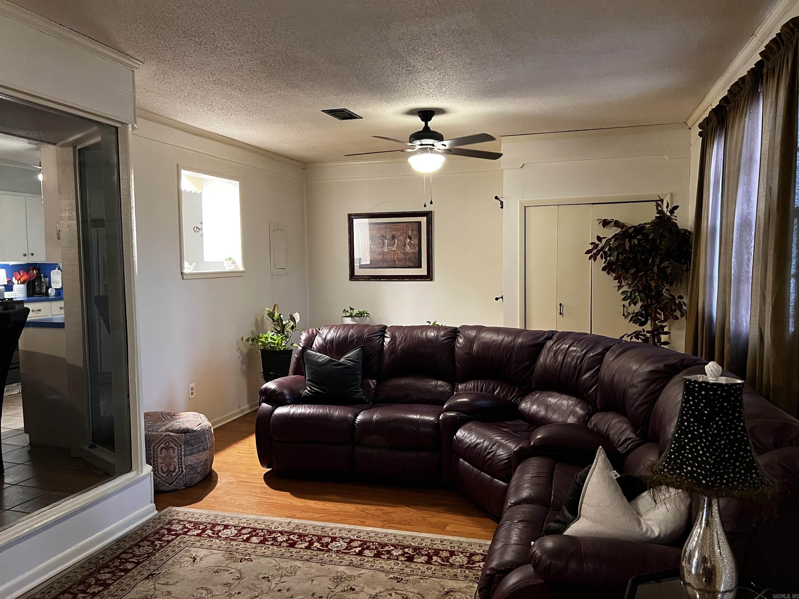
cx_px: 400
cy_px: 300
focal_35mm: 26
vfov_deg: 53.1
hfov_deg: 67.3
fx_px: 600
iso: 500
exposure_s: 1/60
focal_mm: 5.7
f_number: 1.5
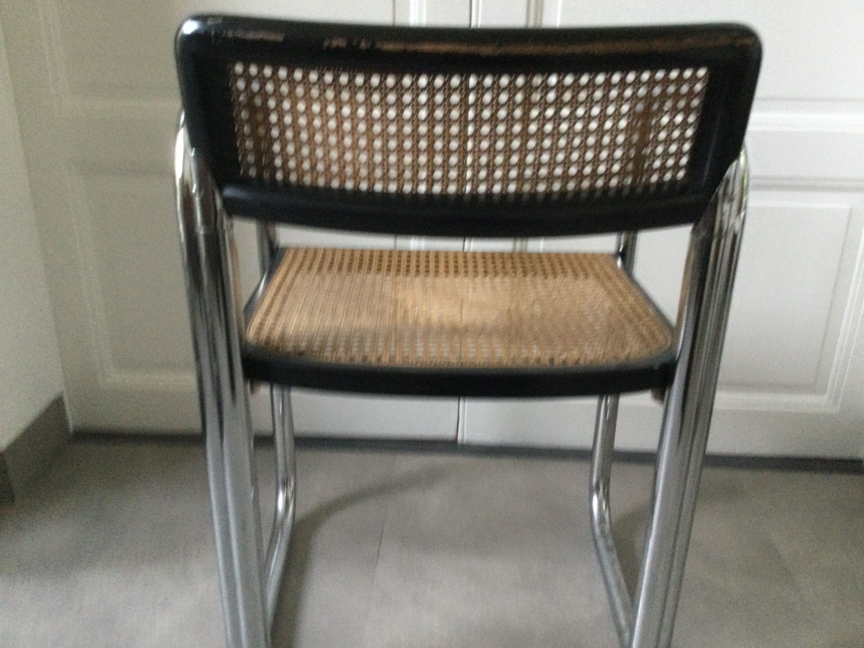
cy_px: 324
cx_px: 432
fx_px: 774
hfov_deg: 58.4
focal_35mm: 31
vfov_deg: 45.4
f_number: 2.4
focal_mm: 3.3
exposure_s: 1/20
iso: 200
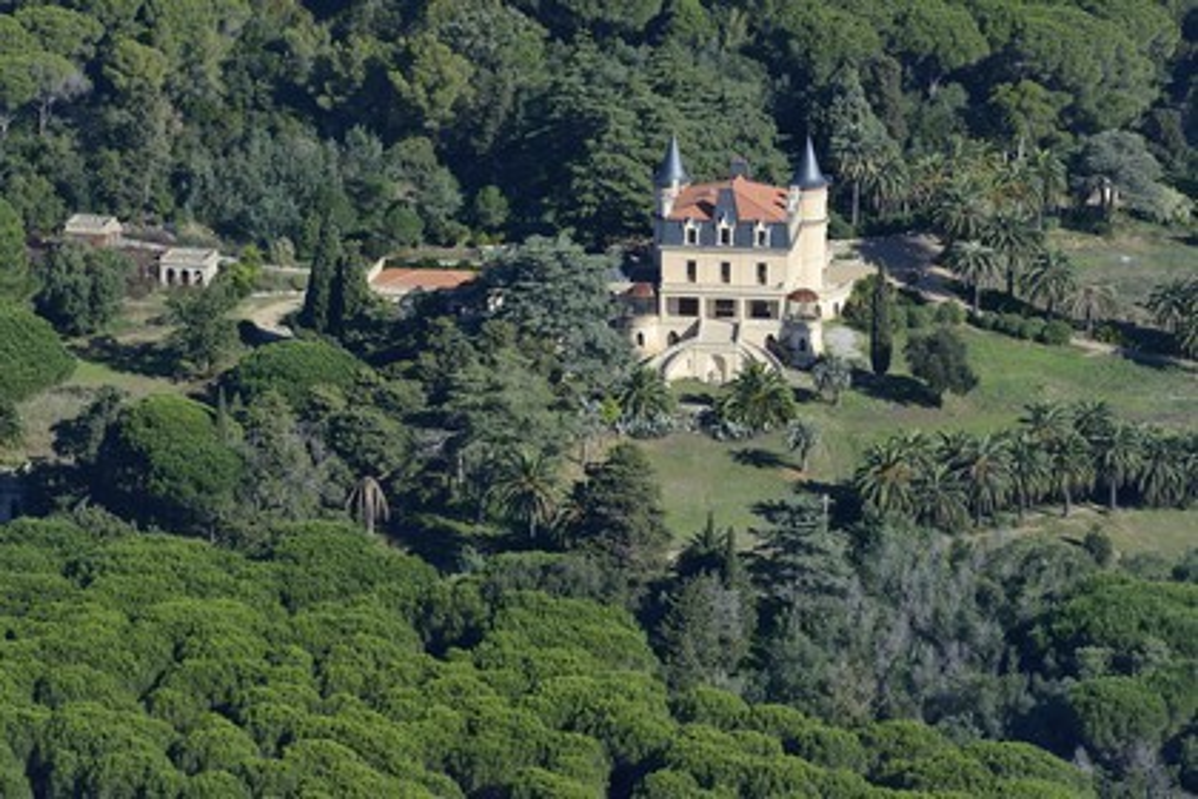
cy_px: 400
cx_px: 599
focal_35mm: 200
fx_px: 6655
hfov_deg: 10.3
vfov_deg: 6.9
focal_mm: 200
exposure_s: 1/1250
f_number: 11
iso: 800
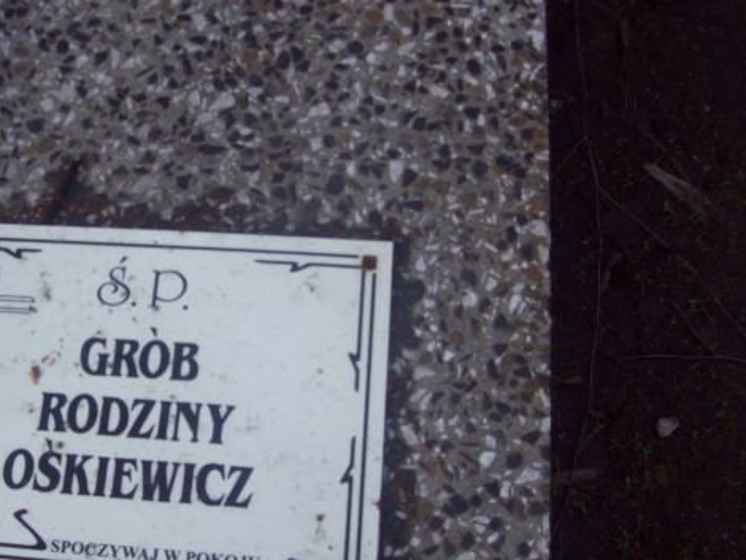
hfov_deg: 38.5
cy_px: 311
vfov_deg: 29.7
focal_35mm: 49
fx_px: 1057
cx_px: 257
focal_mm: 6
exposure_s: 1/182
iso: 80
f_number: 2.7
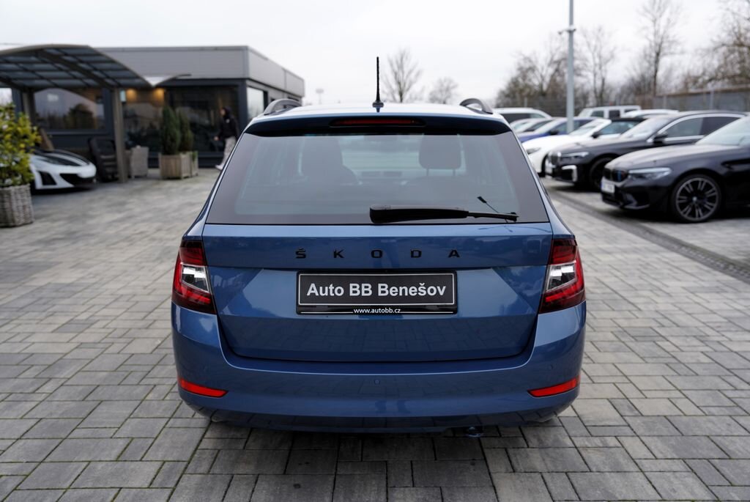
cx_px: 375
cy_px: 251
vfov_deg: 42.4
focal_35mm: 31
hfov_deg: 60.2
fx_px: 646
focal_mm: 31
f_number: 3.2
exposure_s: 1/50
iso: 100
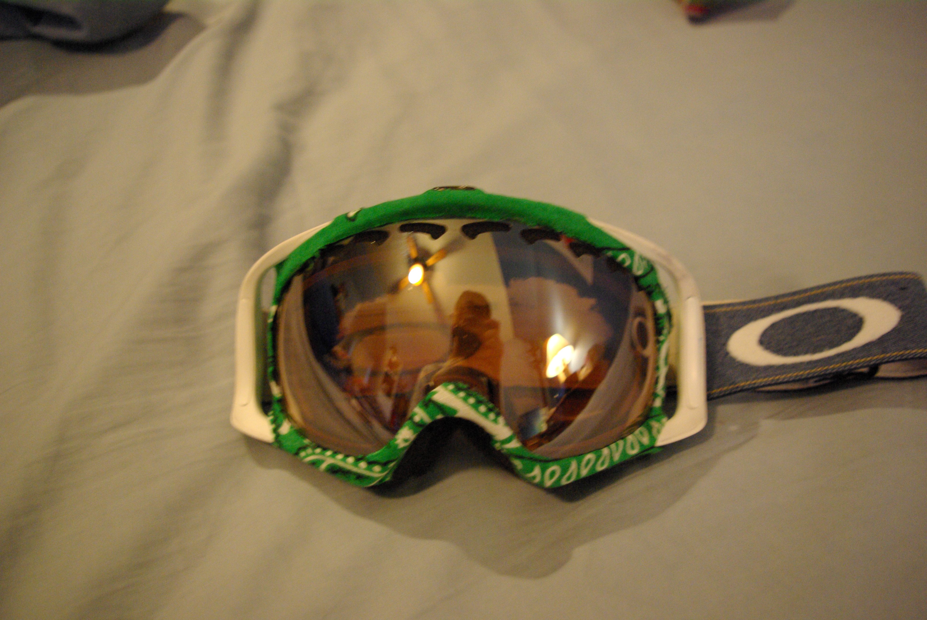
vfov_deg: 41.8
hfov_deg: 59.4
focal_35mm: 32
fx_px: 812
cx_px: 464
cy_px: 310
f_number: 4
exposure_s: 1/20
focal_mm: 21
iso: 1600
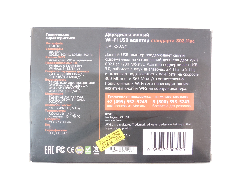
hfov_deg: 67.3
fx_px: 183
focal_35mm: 26
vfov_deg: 53.1
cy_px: 92
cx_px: 122
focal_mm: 4.6
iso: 250
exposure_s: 1/30
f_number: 3.5
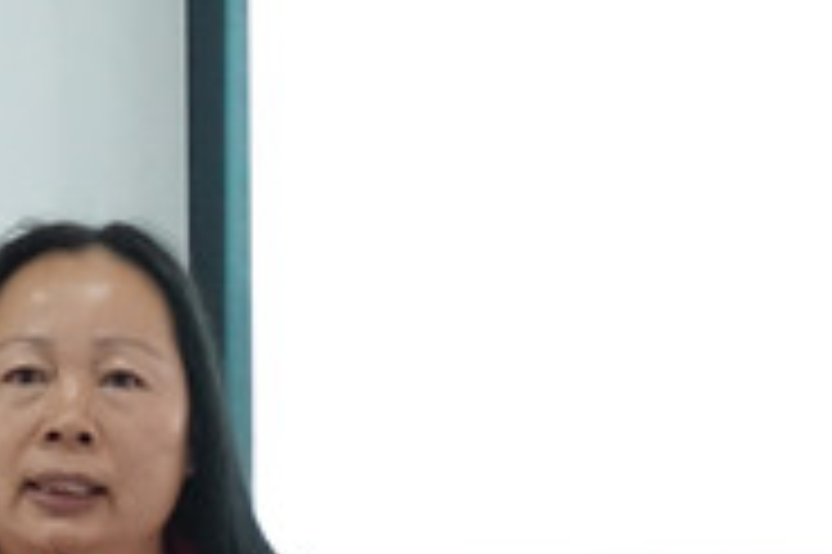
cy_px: 716
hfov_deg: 9.7
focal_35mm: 208
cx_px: -207
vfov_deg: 6.5
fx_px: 4803
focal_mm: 25.7
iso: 1250
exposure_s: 1/80
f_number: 2.8
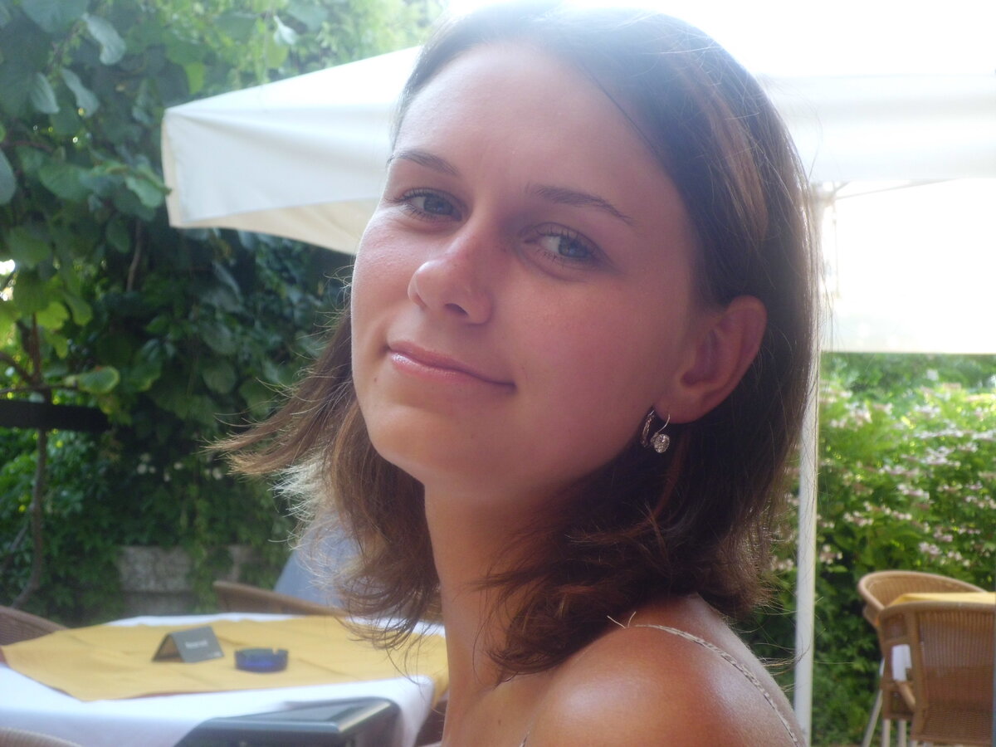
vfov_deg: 30.9
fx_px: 1352
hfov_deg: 40.4
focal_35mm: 47
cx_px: 498
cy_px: 374
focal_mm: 8.3
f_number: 3.4
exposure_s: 1/80
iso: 100
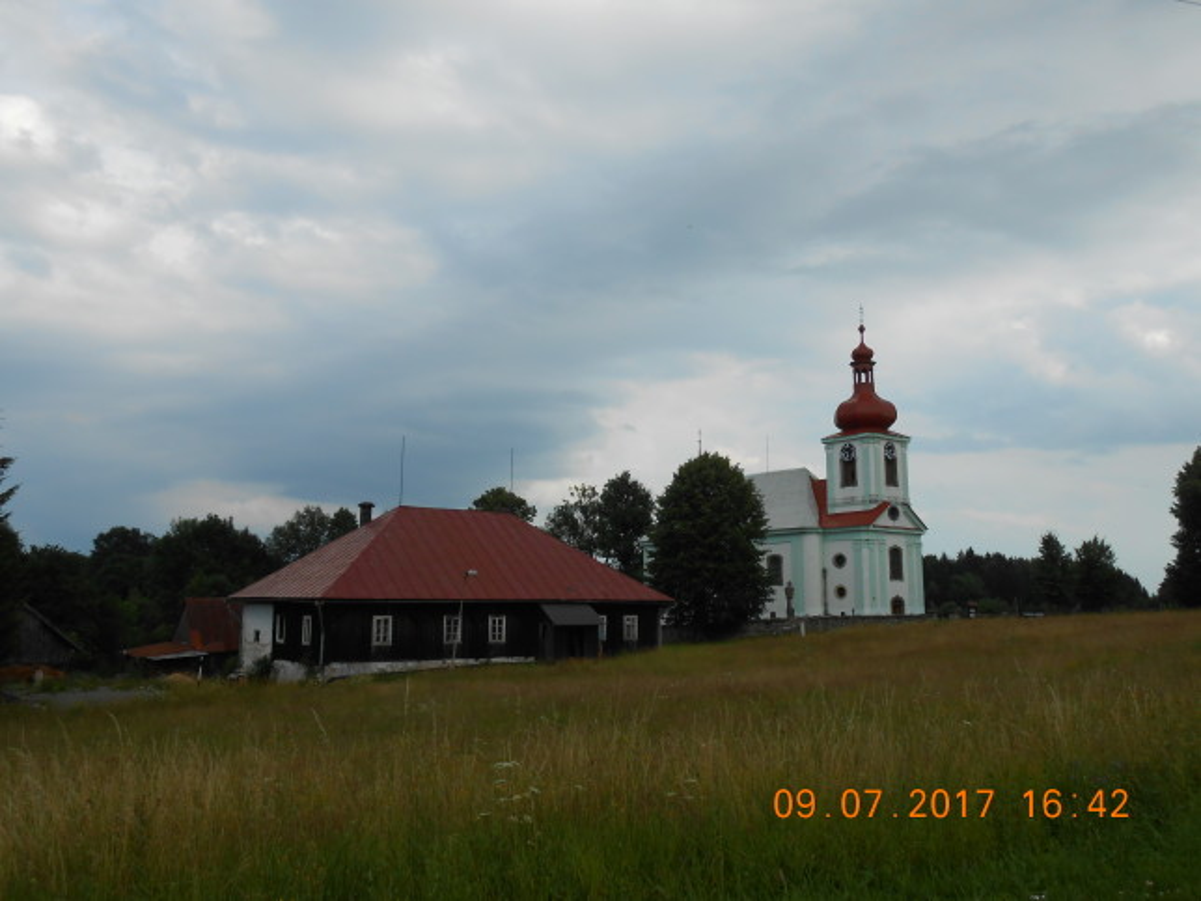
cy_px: 450
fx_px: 1041
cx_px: 600
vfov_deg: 46.8
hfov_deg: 60.0
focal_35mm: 30
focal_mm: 5.3
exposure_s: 1/800
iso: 80
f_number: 3.8
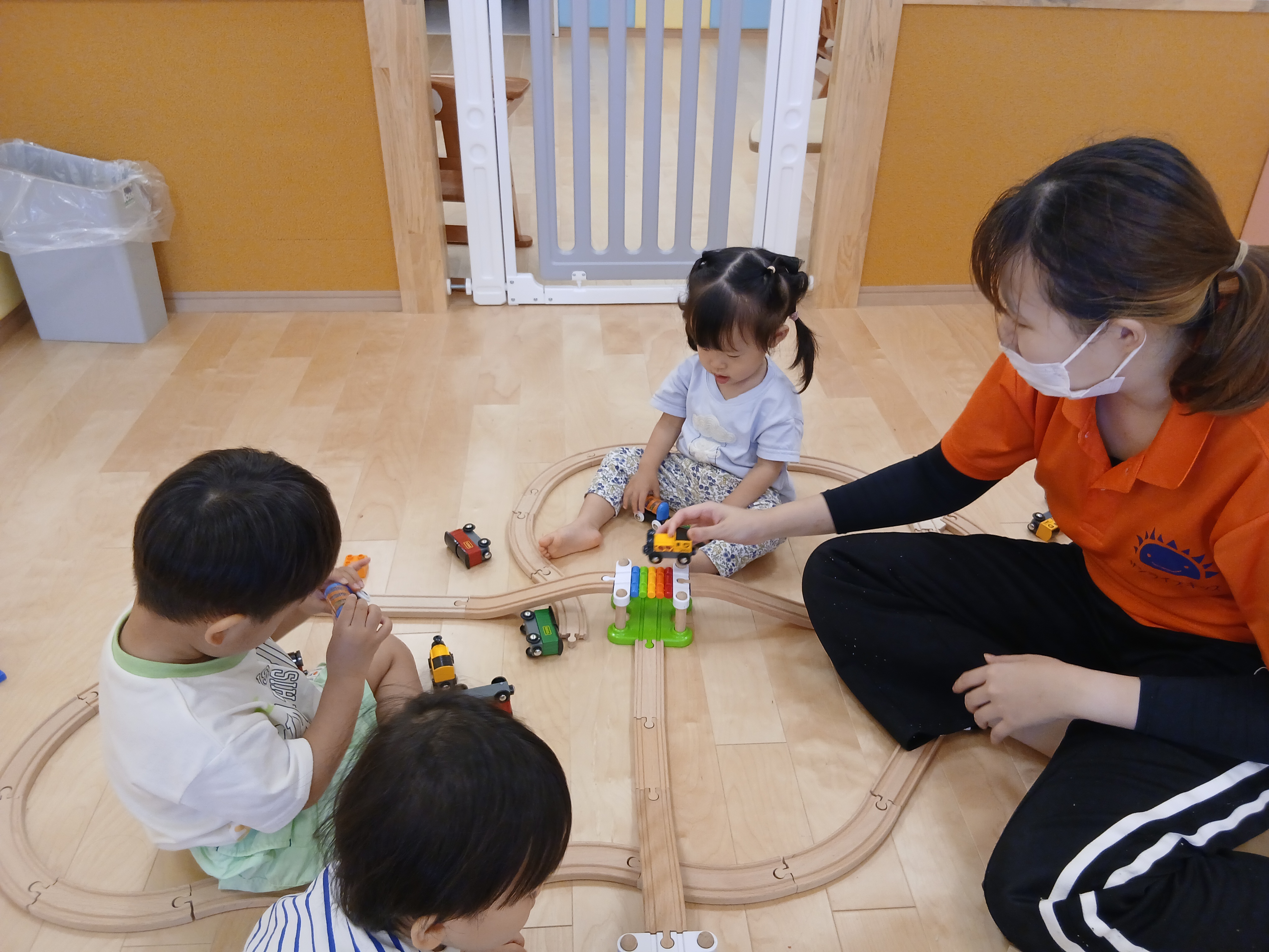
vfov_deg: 53.1
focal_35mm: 26
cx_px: 634
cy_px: 476
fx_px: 953
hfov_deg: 67.3
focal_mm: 3.86
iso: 125
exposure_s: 1/50
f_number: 1.8
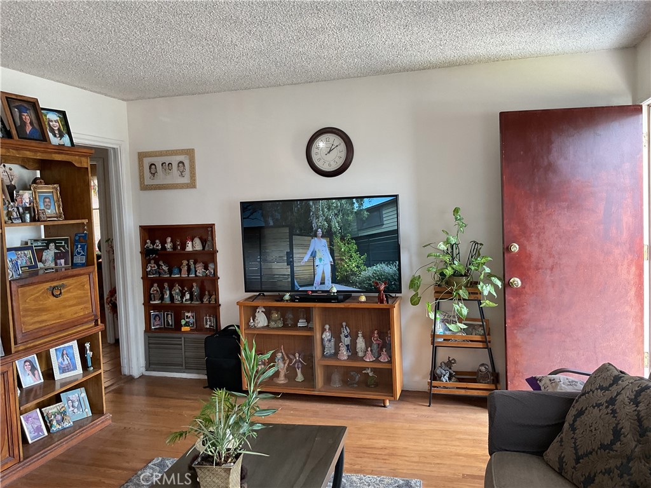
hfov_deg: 61.7
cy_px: 244
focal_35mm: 29
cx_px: 326
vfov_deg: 48.2
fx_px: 545
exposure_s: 1/60
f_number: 1.8
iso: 64
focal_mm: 3
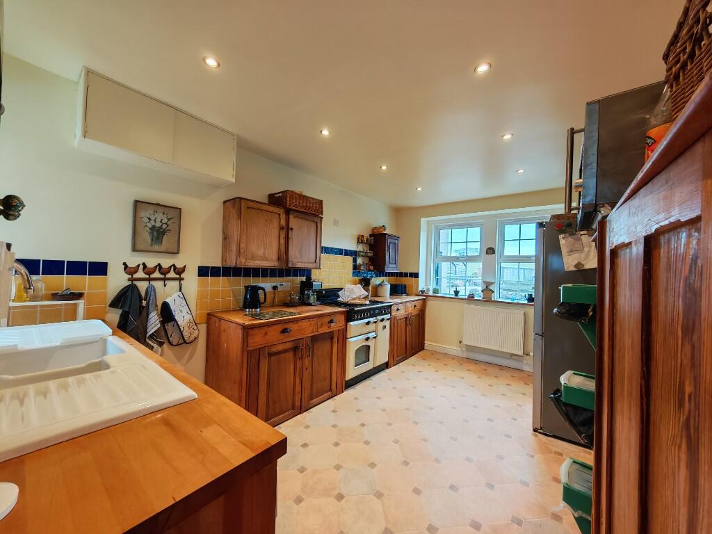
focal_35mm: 12
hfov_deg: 110.5
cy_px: 267
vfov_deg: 94.5
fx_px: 247
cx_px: 356
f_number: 2
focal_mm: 1.82
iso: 200
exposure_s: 1/33
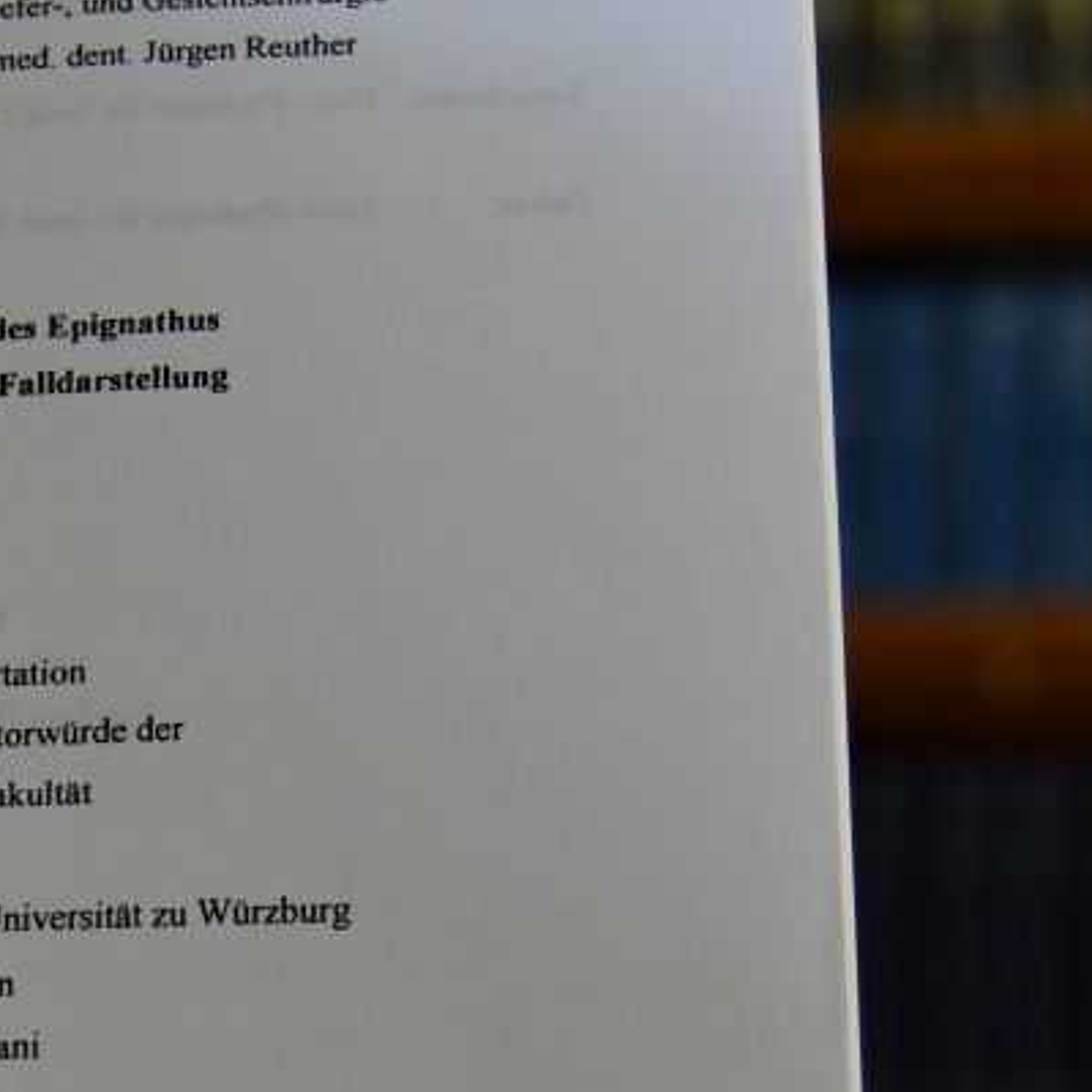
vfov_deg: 17.0
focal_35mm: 101
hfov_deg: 17.1
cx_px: 238
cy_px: 968
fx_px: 3605
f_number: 3.8
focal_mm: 23
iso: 800
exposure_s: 1/200
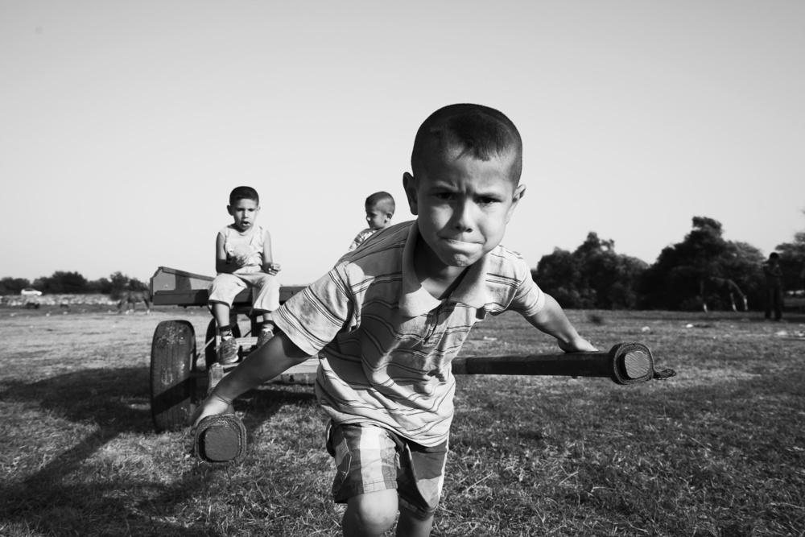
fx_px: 671
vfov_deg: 43.6
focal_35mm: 30
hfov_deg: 61.9
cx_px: 402
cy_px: 268
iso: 100
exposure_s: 1/320
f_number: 7.1
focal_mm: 30
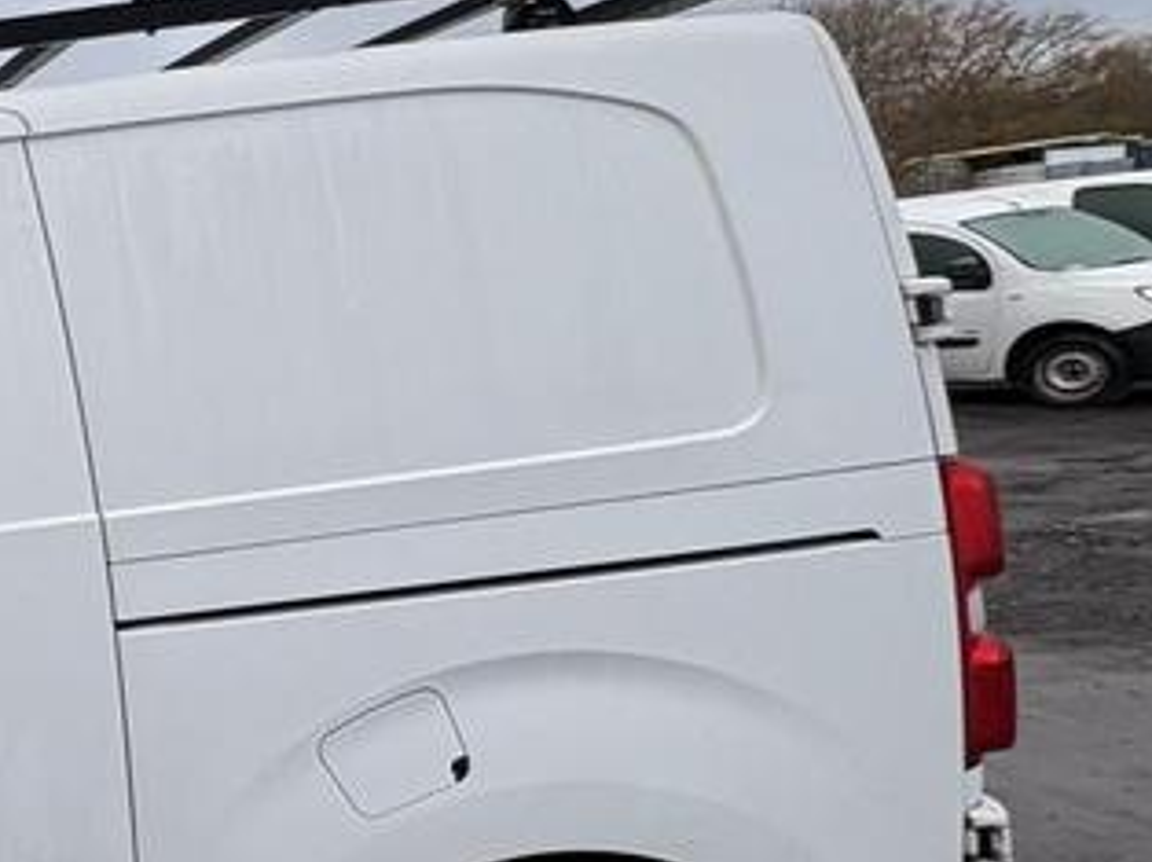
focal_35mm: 40
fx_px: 1330
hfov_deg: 31.0
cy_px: 514
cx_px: -481
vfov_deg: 35.8
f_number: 2.2
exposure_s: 1/281
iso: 40
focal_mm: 2.22
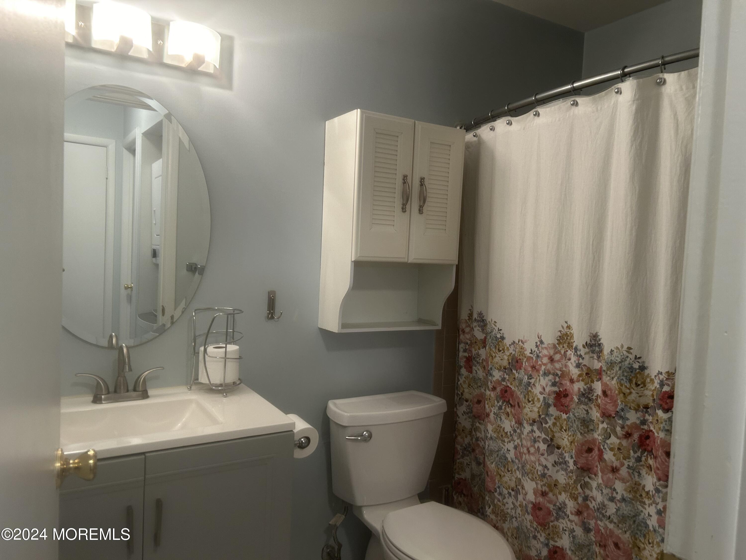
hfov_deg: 67.3
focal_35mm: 26
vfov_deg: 53.1
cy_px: 280
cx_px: 373
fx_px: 560
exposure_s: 1/60
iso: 125
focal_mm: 5.7
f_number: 1.5
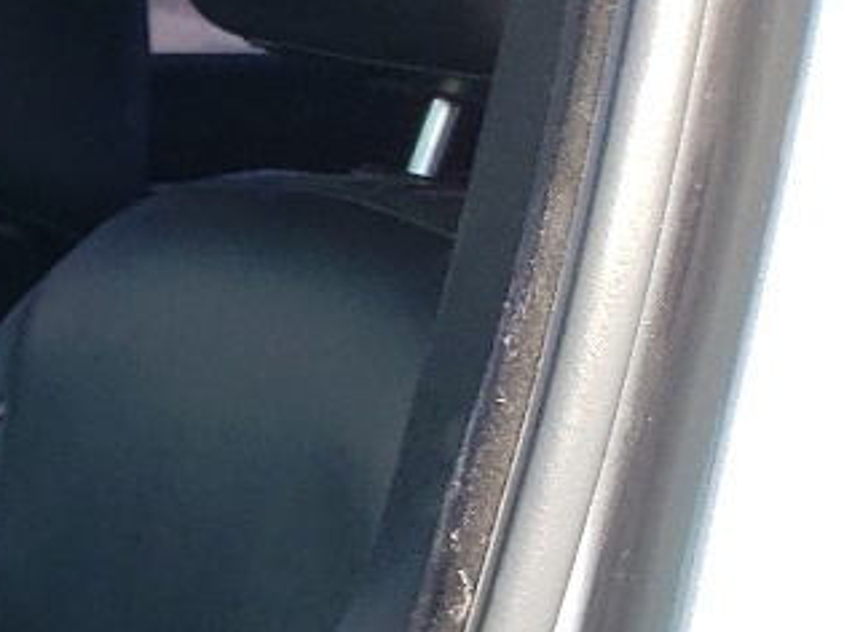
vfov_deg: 11.0
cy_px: 827
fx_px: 3217
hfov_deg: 12.1
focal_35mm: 132
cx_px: -1149
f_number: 1.5
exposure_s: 1/455
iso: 50
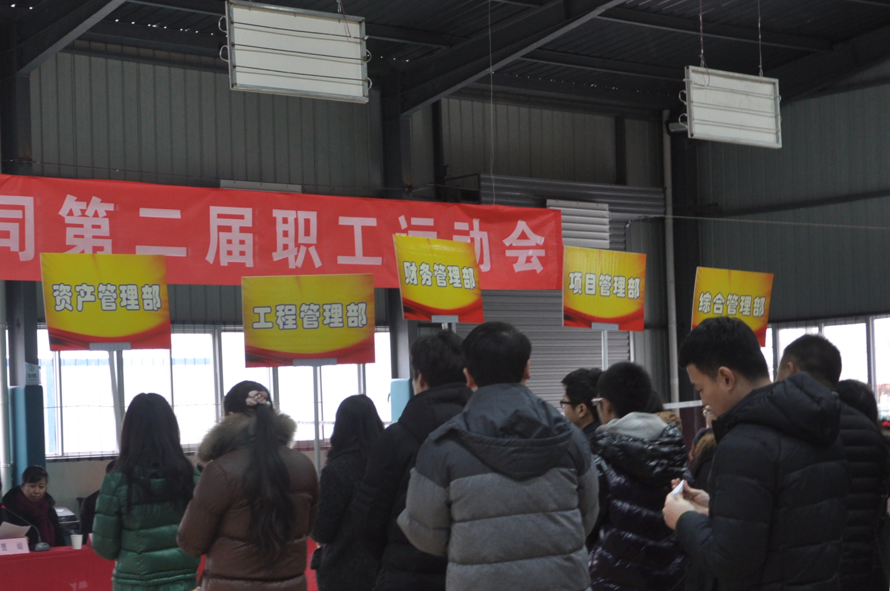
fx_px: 1654
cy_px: 406
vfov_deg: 20.2
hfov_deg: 29.7
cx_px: 237
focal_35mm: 67
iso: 320
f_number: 5.6
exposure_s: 1/30
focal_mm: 26
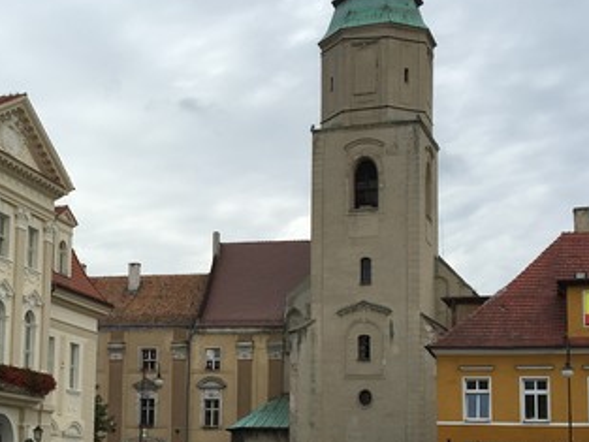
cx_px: 135
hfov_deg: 28.1
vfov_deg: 21.5
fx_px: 1157
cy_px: 310
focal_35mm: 68
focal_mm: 4.15
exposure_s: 1/725
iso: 25
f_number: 2.2
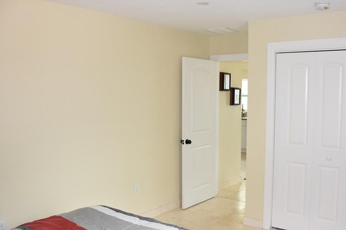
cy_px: 124
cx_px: 213
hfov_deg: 53.9
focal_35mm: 35
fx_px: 336
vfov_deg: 37.8
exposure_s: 1/60
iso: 450
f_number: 4
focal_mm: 18
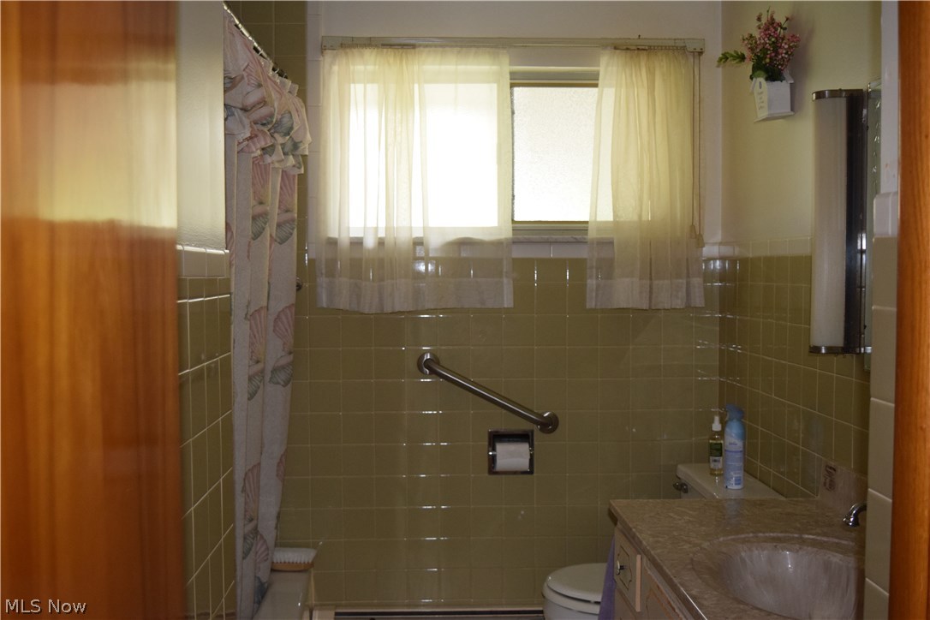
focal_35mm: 38
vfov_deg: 35.5
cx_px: 465
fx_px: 969
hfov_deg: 51.3
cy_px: 310
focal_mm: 25
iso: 1100
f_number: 4
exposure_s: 1/60
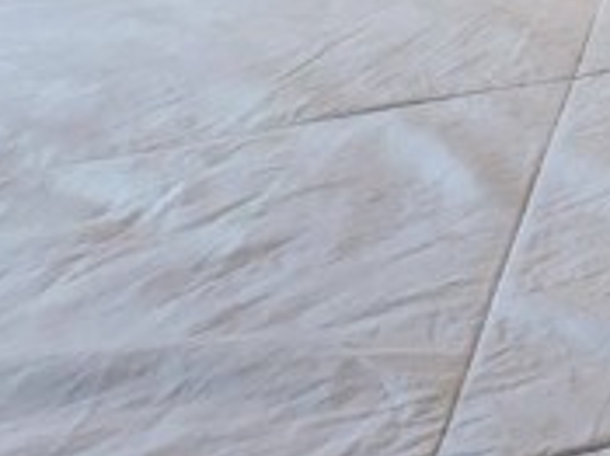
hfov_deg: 14.4
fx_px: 1338
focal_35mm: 76
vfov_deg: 13.9
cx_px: 1523
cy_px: -627
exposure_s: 1/30
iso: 320
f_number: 2.2
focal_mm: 2.2
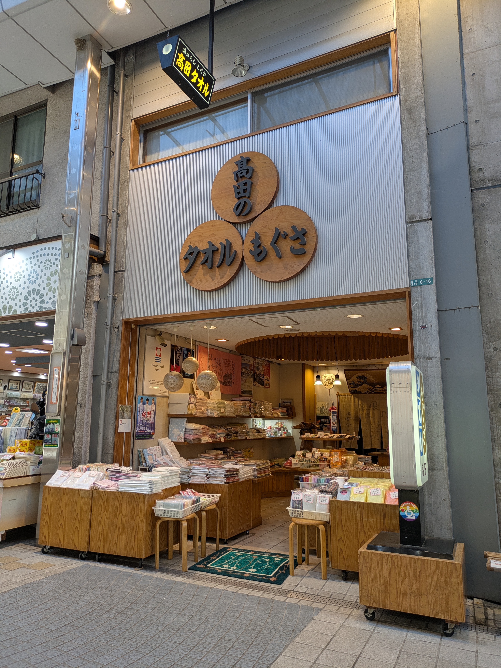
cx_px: 250
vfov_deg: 69.4
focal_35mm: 25
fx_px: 482
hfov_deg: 54.9
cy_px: 334
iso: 85
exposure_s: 1/120
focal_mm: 5.43
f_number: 1.89
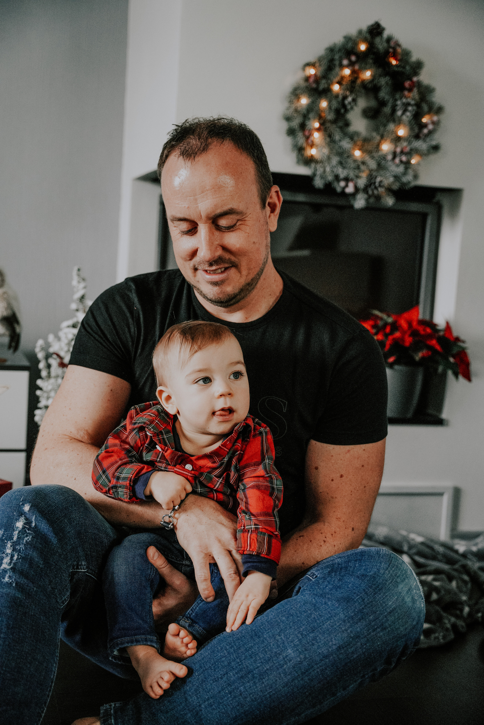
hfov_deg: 28.5
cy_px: 362
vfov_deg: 41.7
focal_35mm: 47
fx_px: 951
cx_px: 242
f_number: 3.2
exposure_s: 1/250
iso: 5000
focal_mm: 47.2
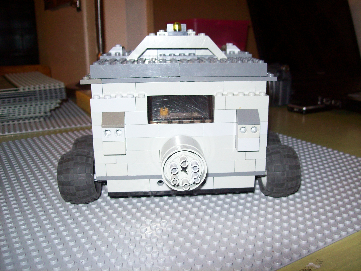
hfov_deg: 51.4
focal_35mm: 36
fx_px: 375
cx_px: 180
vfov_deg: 39.6
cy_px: 136
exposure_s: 1/64
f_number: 2.7
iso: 200
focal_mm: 6
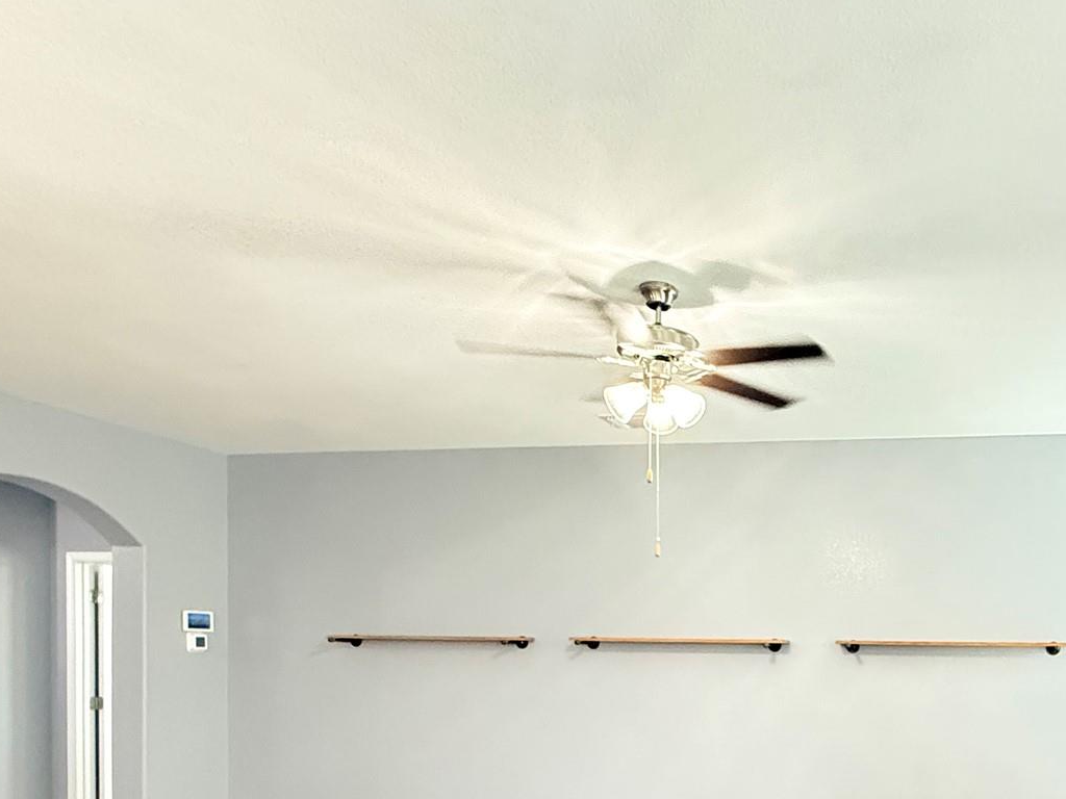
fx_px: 862
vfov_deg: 45.9
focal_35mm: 28
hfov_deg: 58.1
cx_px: 868
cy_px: 691
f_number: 2.2
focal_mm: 2.22
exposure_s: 1/60
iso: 640
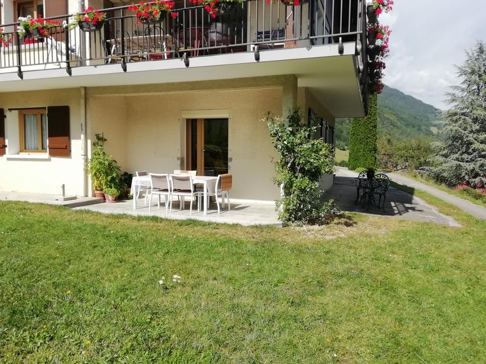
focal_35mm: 26
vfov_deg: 53.1
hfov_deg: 67.3
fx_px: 365
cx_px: 243
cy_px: 182
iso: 50
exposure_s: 1/1330
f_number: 2.2
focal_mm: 3.46
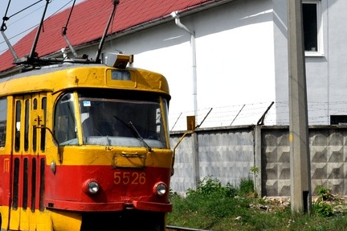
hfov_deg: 16.9
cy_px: 101
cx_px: 133
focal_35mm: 121
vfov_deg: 11.3
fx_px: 1165
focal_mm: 34
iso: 200
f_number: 11
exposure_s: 1/500
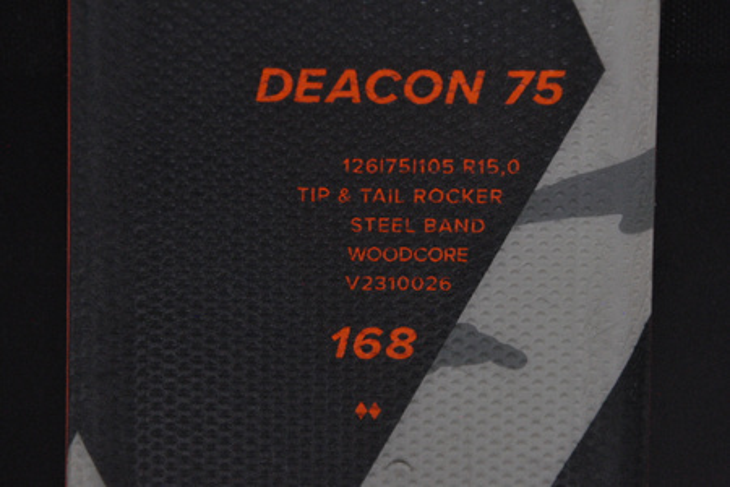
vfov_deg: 8.7
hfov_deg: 13.0
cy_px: 244
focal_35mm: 158
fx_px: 3194
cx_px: 365
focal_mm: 105
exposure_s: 1/125
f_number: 8
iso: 3200
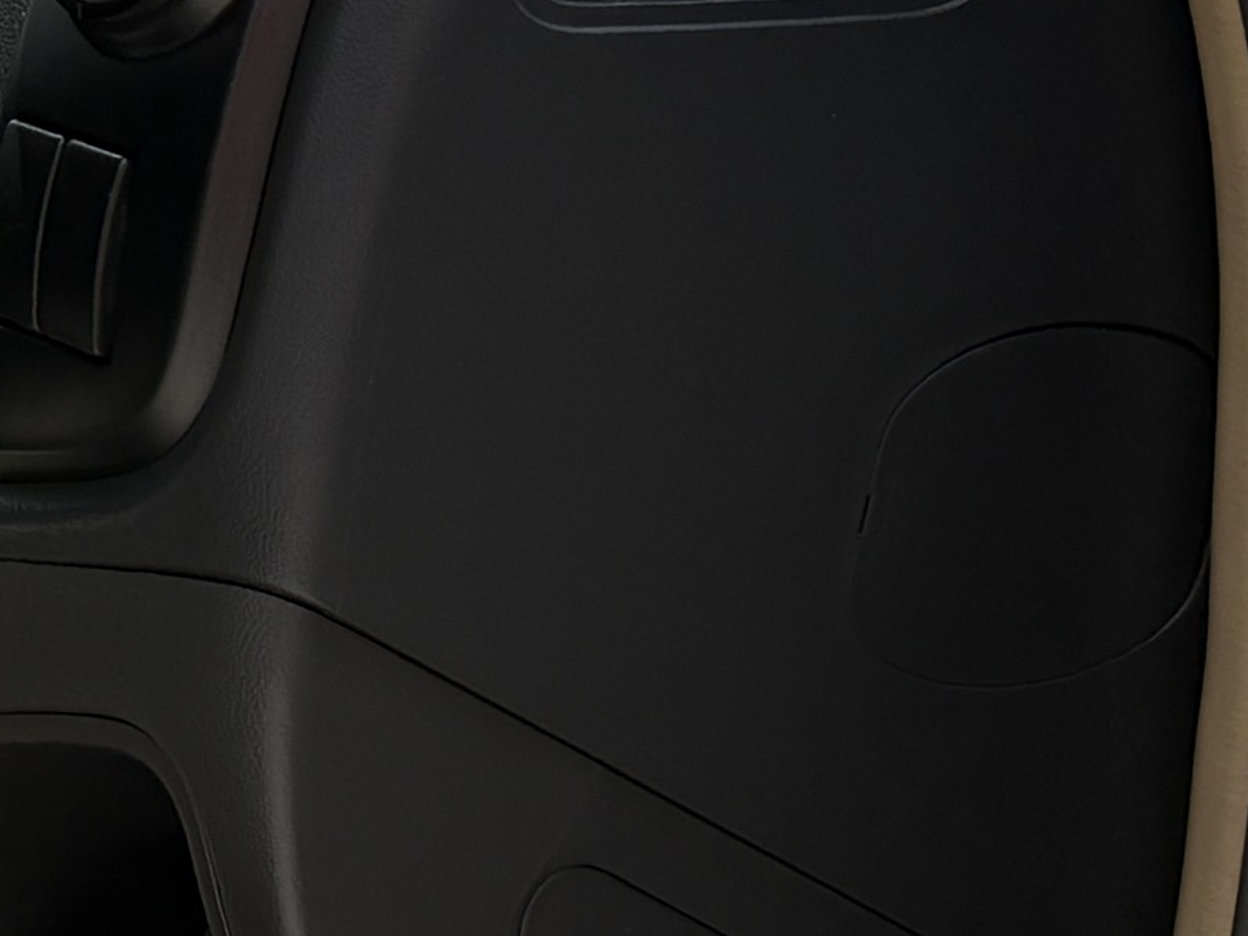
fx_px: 5444
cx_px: -977
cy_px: 265
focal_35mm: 151
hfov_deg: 12.1
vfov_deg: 9.8
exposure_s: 1/1618
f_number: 1.78
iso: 100
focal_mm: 6.76
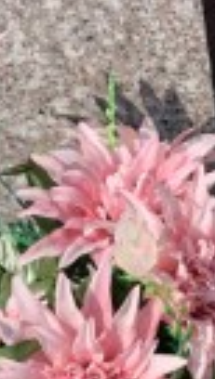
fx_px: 1341
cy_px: -50
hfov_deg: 8.6
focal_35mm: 133
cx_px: 466
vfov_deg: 15.6
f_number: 1.8
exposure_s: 1/2681
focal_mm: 4.25
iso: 25
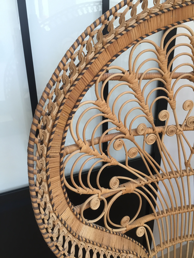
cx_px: 97
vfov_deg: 61.7
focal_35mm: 29
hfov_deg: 48.2
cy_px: 129
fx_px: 217
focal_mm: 4.15
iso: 32
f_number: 2.2
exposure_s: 1/33
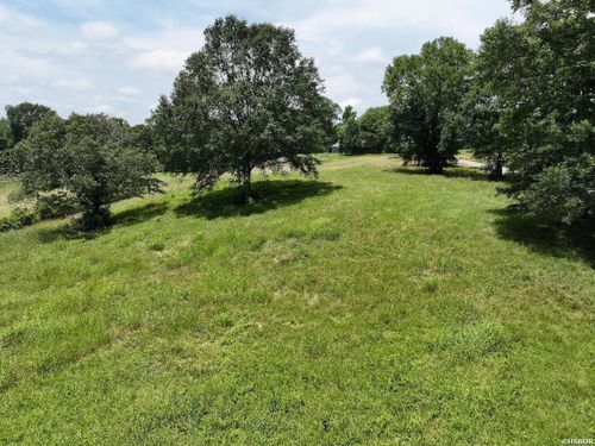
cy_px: 223
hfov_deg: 71.6
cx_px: 298
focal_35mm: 24
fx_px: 413
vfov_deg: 56.8
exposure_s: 1/2000
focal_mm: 12.29
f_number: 2.8
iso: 100
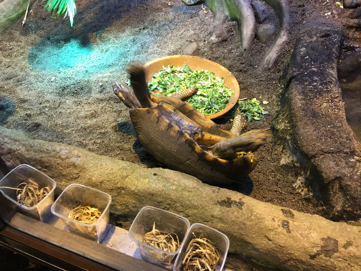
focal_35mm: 29
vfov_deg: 48.2
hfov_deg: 61.7
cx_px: 180
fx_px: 302
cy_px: 136
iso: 64
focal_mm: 4.15
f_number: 2.2
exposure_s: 1/17
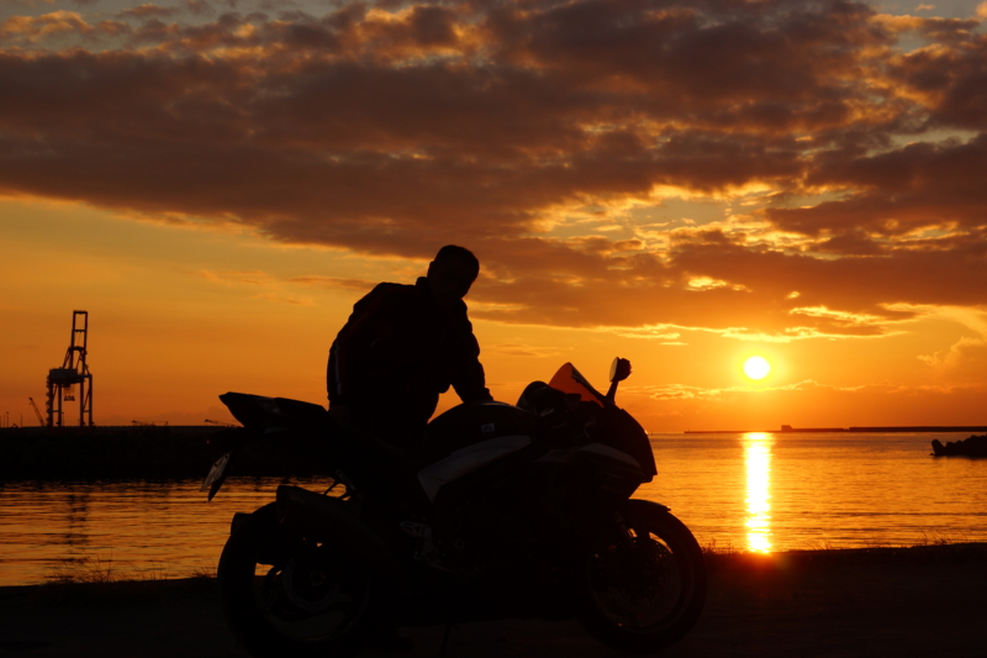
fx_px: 1809
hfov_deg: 30.5
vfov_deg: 20.6
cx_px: 494
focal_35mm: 66
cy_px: 329
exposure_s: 1/125
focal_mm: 44
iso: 100
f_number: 13
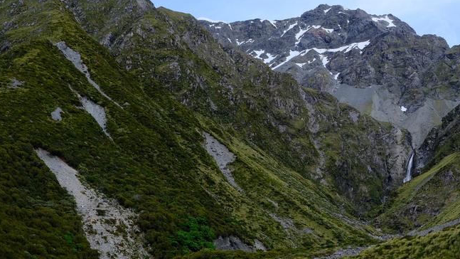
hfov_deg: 35.2
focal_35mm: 58
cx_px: 348
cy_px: 183
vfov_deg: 20.6
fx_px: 707
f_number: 8
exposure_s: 1/350
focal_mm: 23
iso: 640
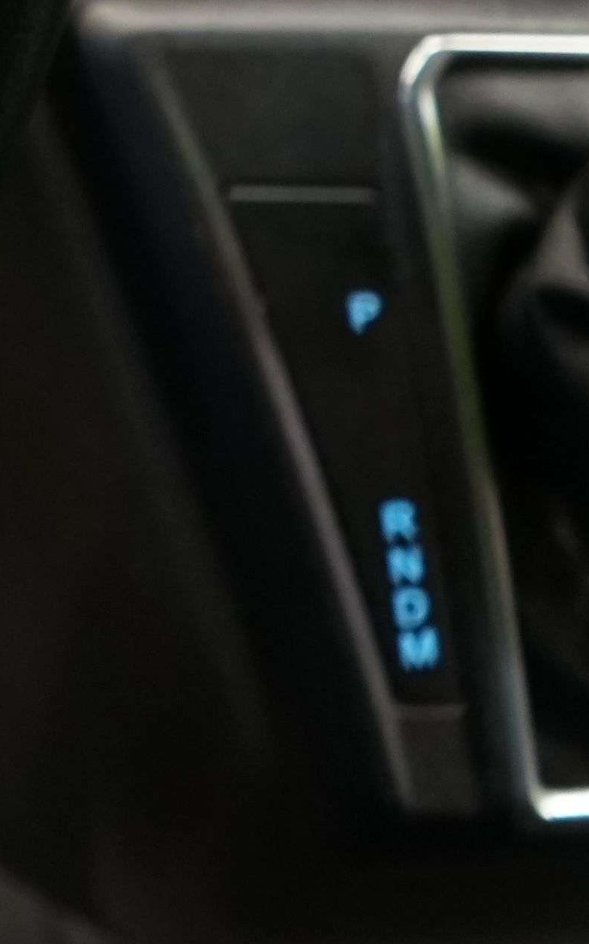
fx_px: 3752
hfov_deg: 7.8
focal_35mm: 146
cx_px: -1161
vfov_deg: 13.6
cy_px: -406
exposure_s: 1/20
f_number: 4
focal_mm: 30
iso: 1250
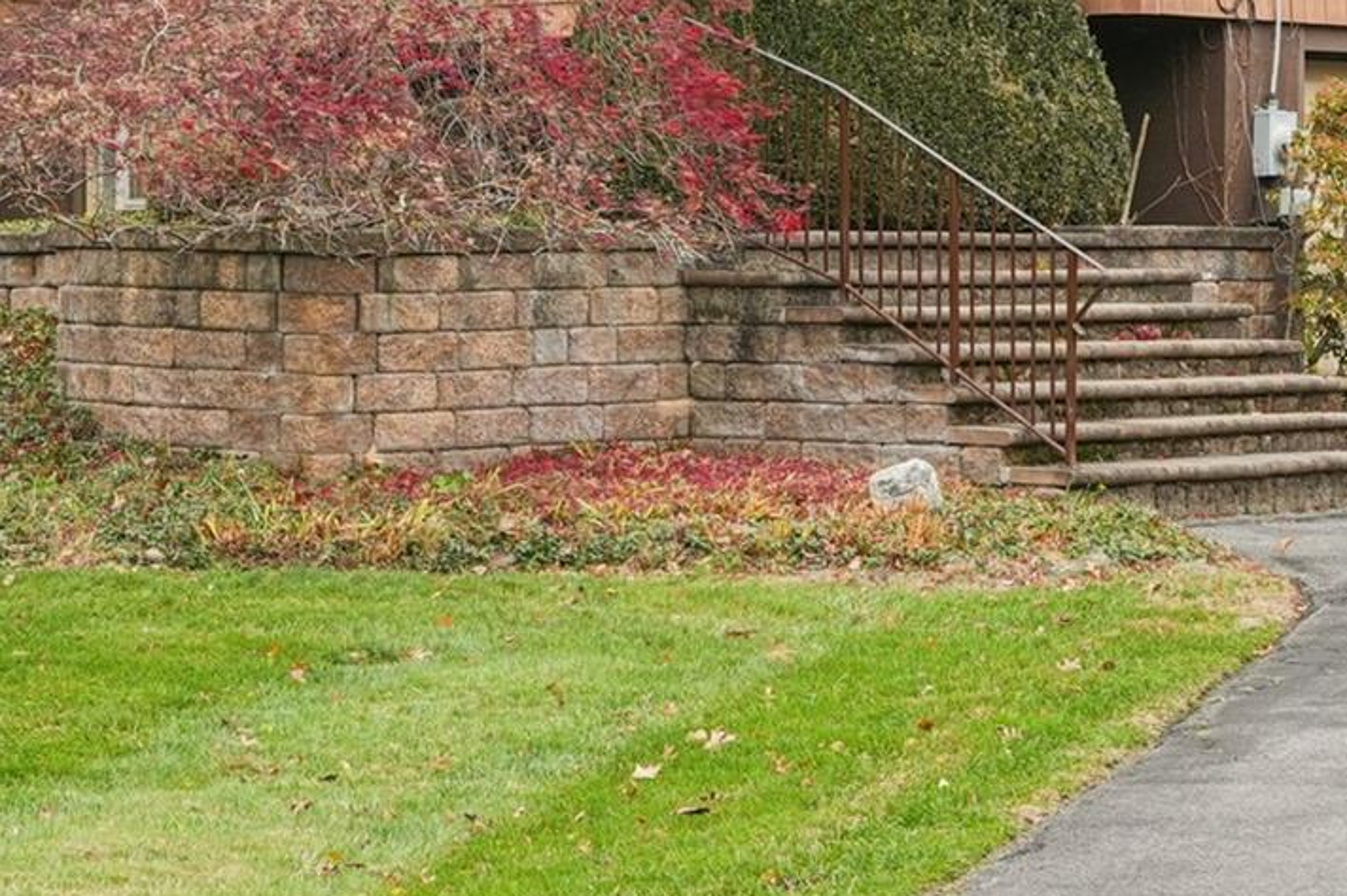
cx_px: 664
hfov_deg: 14.6
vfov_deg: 9.7
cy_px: 199
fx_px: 5273
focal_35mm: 141
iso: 200
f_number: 9
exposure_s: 1/50
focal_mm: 33
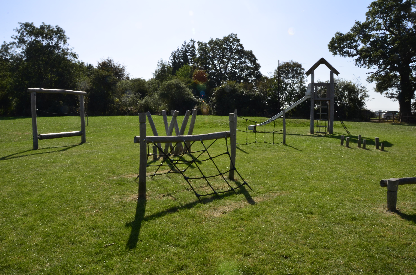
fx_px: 311
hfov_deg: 67.5
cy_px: 138
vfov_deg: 47.7
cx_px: 208
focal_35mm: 27
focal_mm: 18
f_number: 22
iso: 400
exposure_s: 1/125
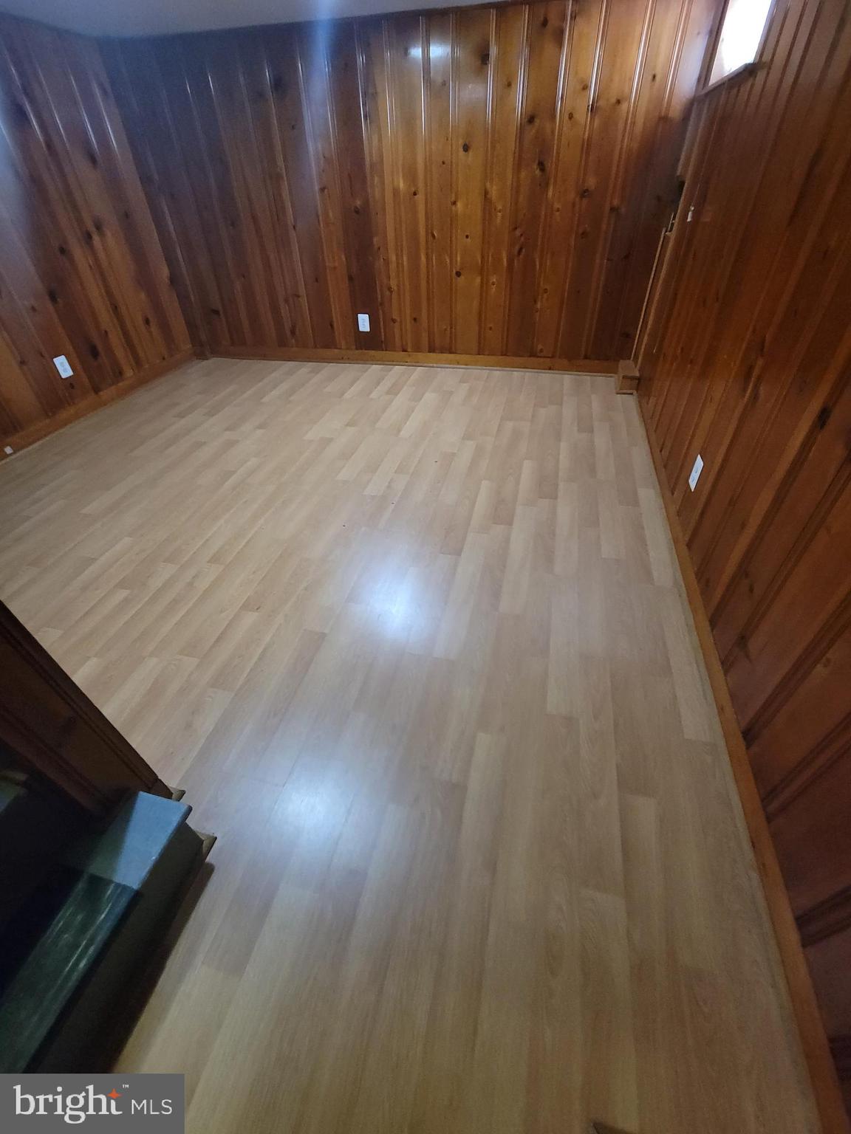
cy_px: 567
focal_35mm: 13
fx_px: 426
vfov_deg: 106.2
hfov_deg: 89.9
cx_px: 426
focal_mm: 2.2
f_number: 2.2
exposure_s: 1/24
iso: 800
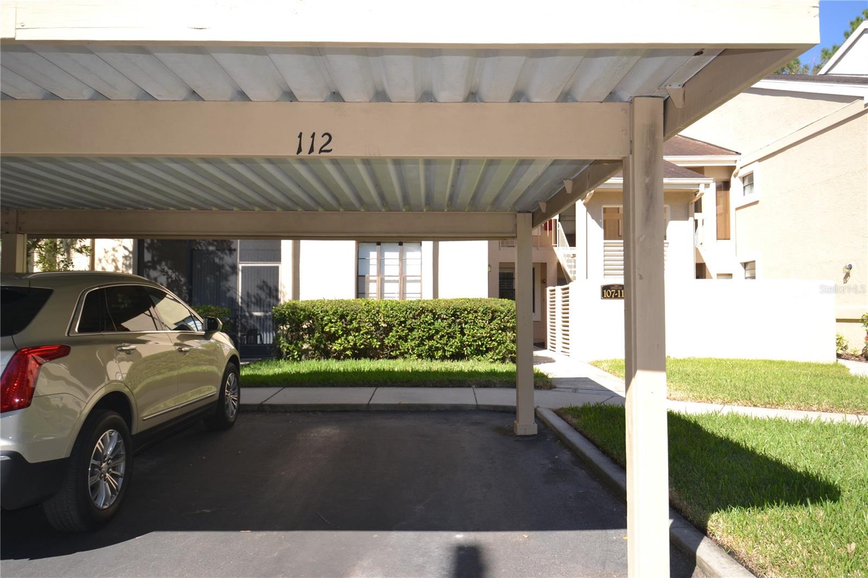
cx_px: 434
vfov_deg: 53.1
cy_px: 289
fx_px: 579
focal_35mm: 24
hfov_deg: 73.8
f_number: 5.6
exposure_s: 1/200
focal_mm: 16
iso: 100
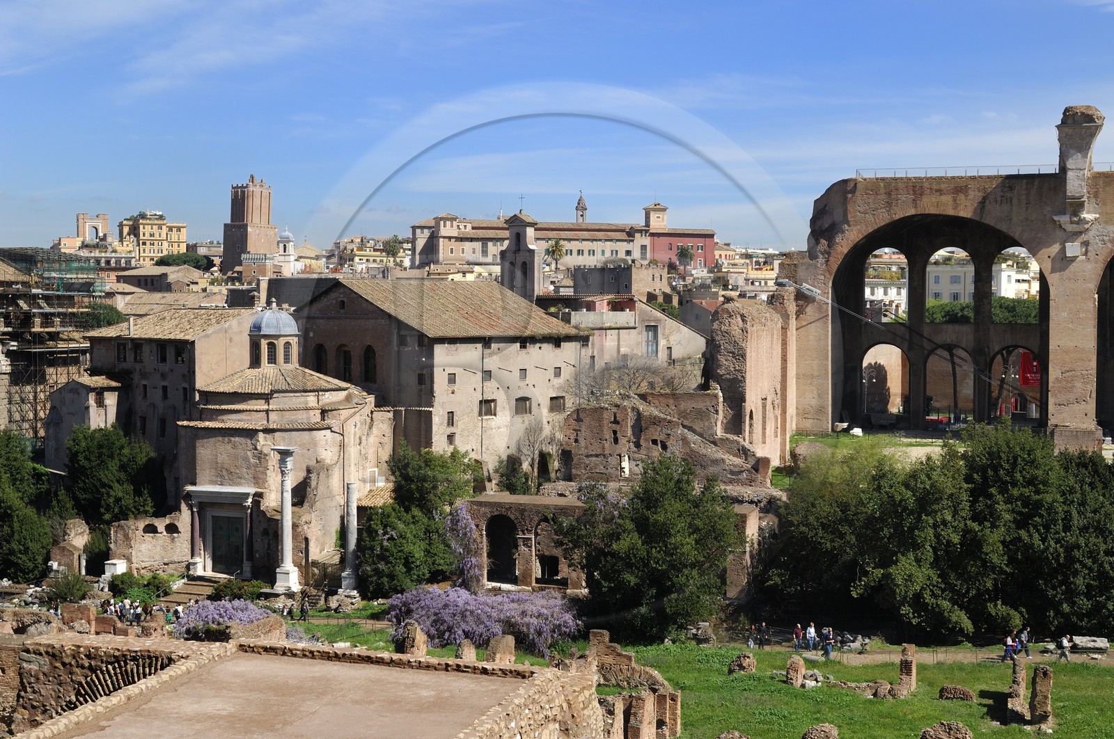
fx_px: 1483
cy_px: 370
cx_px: 557
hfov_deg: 41.2
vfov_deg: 28.0
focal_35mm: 48
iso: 100
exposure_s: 1/200
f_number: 7.6
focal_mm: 32
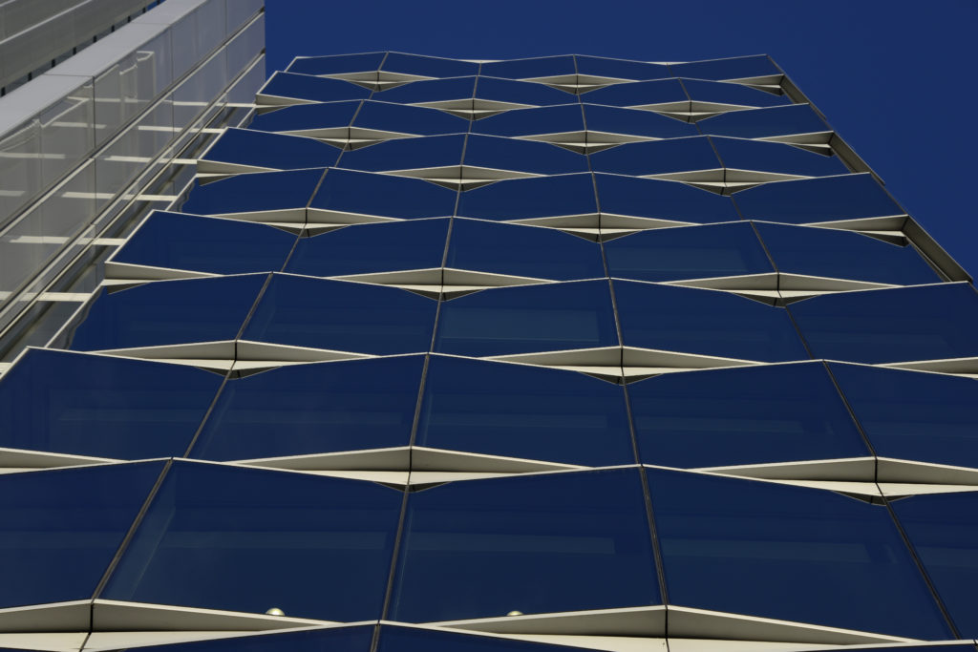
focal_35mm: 112
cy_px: 326
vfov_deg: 12.2
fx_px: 3043
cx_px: 489
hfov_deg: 18.3
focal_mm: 112
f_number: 13
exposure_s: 1/320
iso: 200
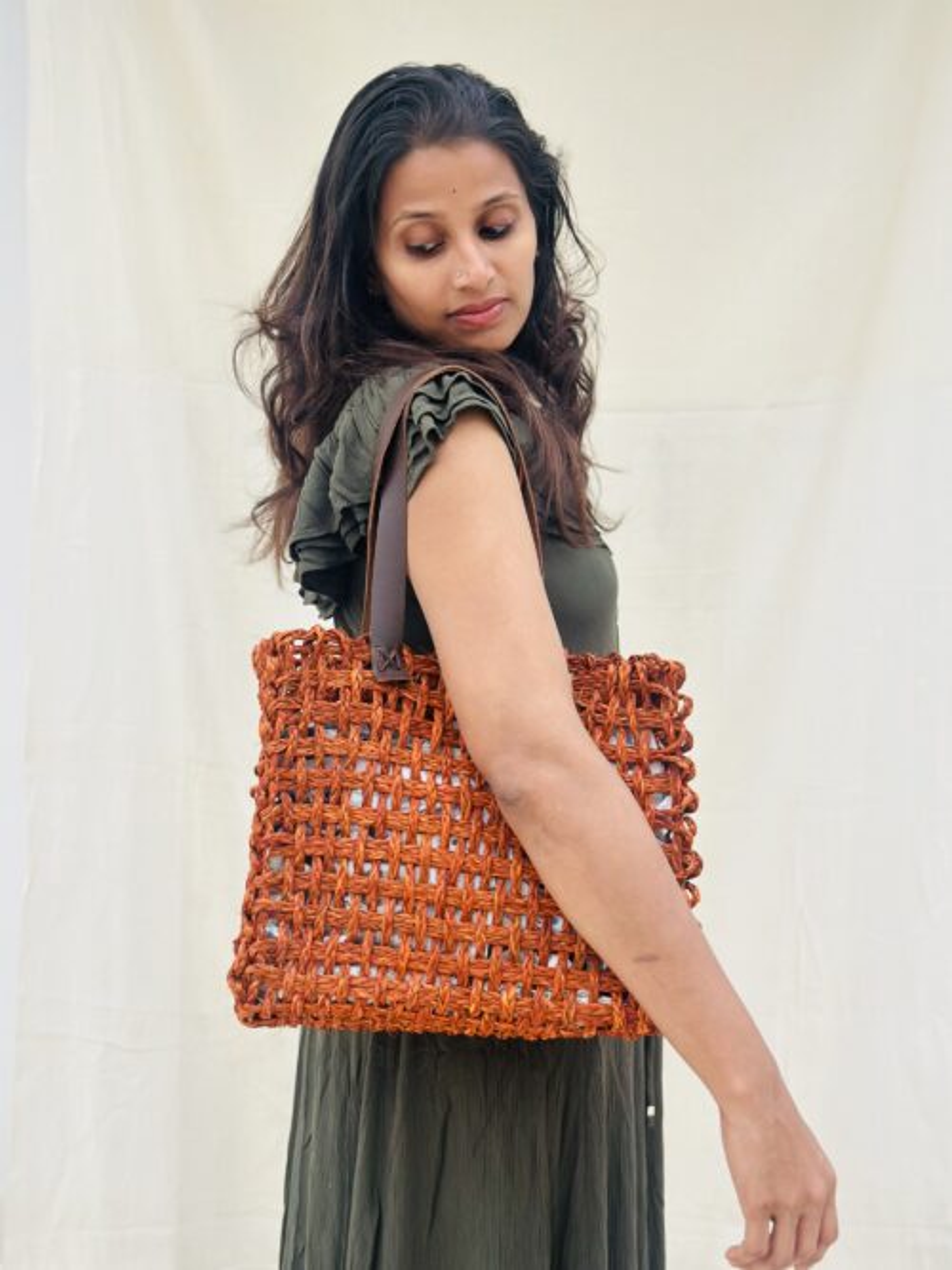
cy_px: 635
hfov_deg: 30.3
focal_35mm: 48
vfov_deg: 39.7
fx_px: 1761
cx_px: 476
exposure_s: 1/219
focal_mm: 6.86
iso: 80
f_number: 1.78
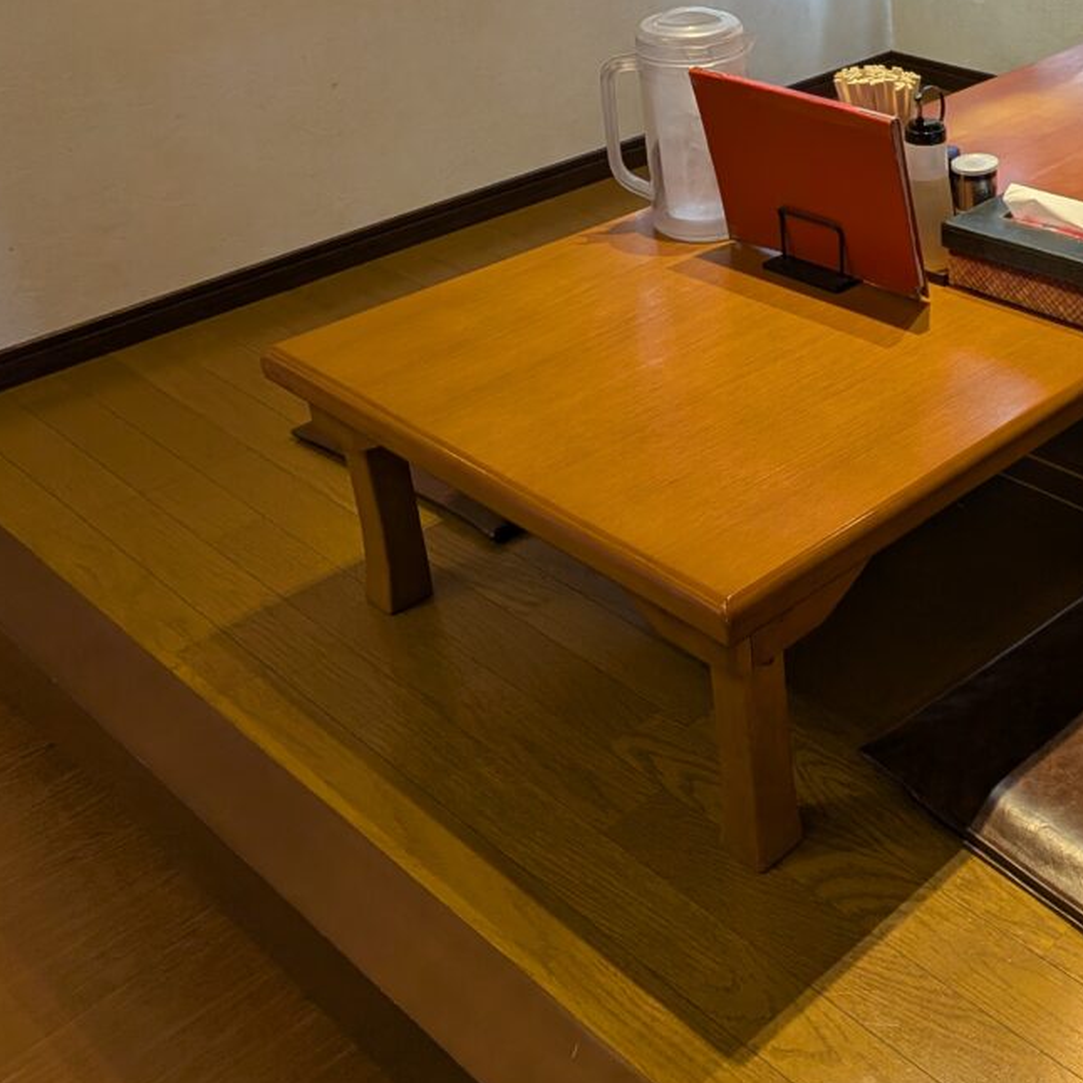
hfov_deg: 37.6
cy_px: 314
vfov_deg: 39.3
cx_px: 957
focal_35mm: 42
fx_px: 1487
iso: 25
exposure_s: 1/120
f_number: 1.7
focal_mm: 4.53
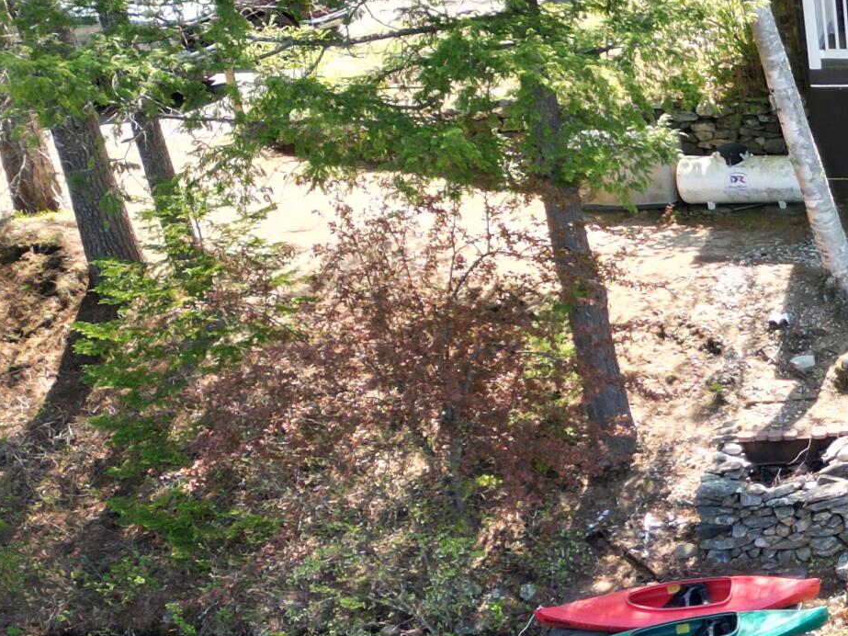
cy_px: 501
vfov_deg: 18.7
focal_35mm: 78
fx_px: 1911
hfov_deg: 21.1
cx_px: 1272
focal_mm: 6.72
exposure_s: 1/500
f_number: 1.7
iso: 100
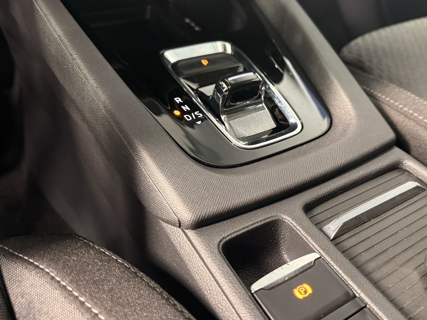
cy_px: 156
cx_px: 259
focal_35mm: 30
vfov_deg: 46.8
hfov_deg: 59.4
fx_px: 370
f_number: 1.78
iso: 800
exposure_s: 1/49
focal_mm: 6.76
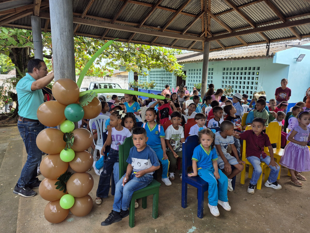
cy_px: 116
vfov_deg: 58.9
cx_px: 155
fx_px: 206
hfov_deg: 73.9
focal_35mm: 23
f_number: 1.8
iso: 25
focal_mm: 5.4
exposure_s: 1/197
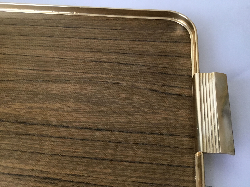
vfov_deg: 45.4
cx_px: 125
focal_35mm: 31
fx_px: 224
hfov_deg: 58.4
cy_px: 94
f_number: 2.4
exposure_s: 1/33
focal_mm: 3.3
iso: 64
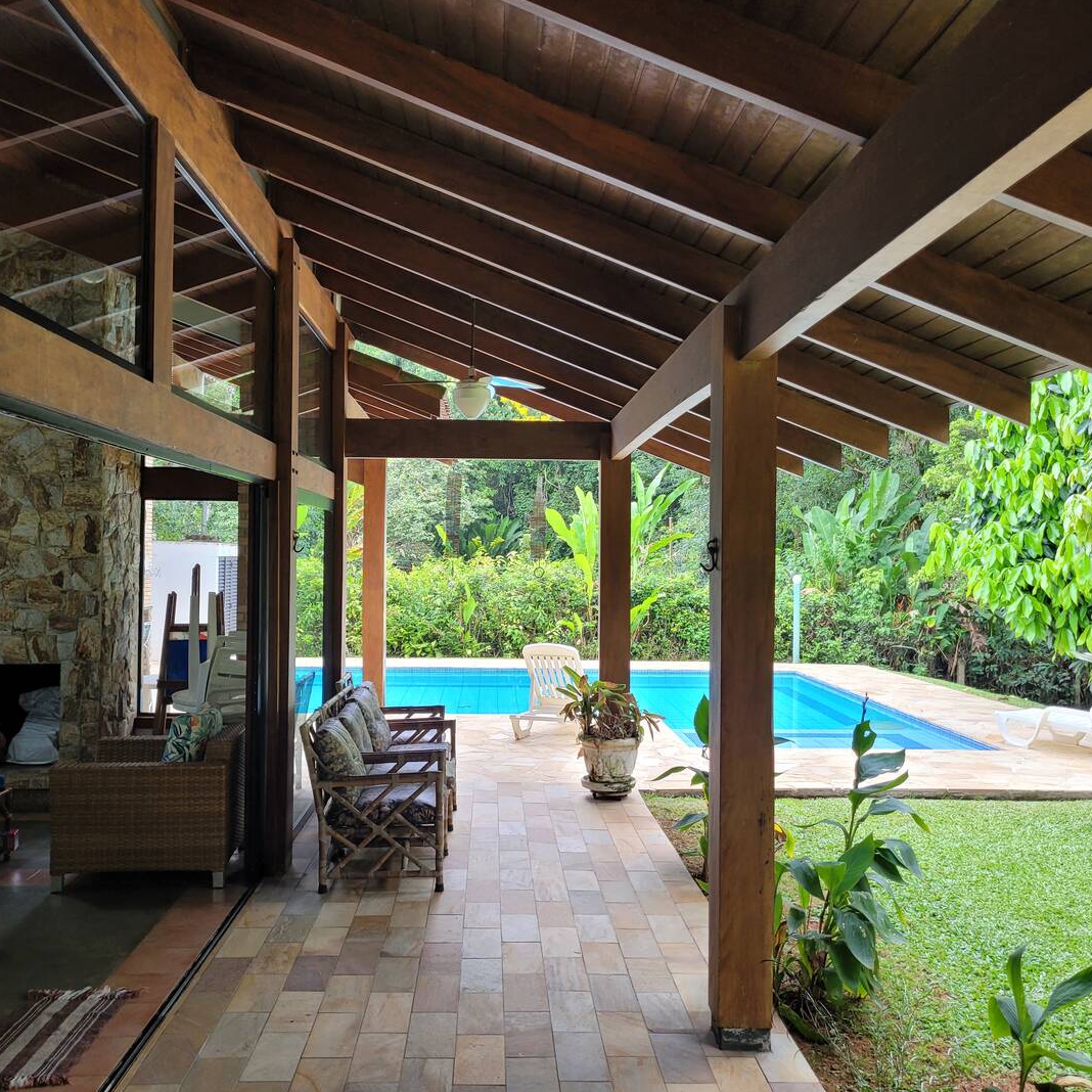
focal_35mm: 31
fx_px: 1106
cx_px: 550
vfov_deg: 52.5
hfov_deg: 52.5
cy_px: 549
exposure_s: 1/98
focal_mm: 5.4
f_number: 1.8
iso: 100
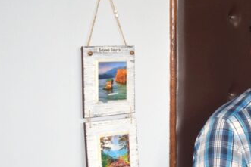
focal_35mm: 108
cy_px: 136
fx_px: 753
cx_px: 262
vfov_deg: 12.6
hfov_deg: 18.3
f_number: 4.5
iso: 800
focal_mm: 34
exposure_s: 1/80
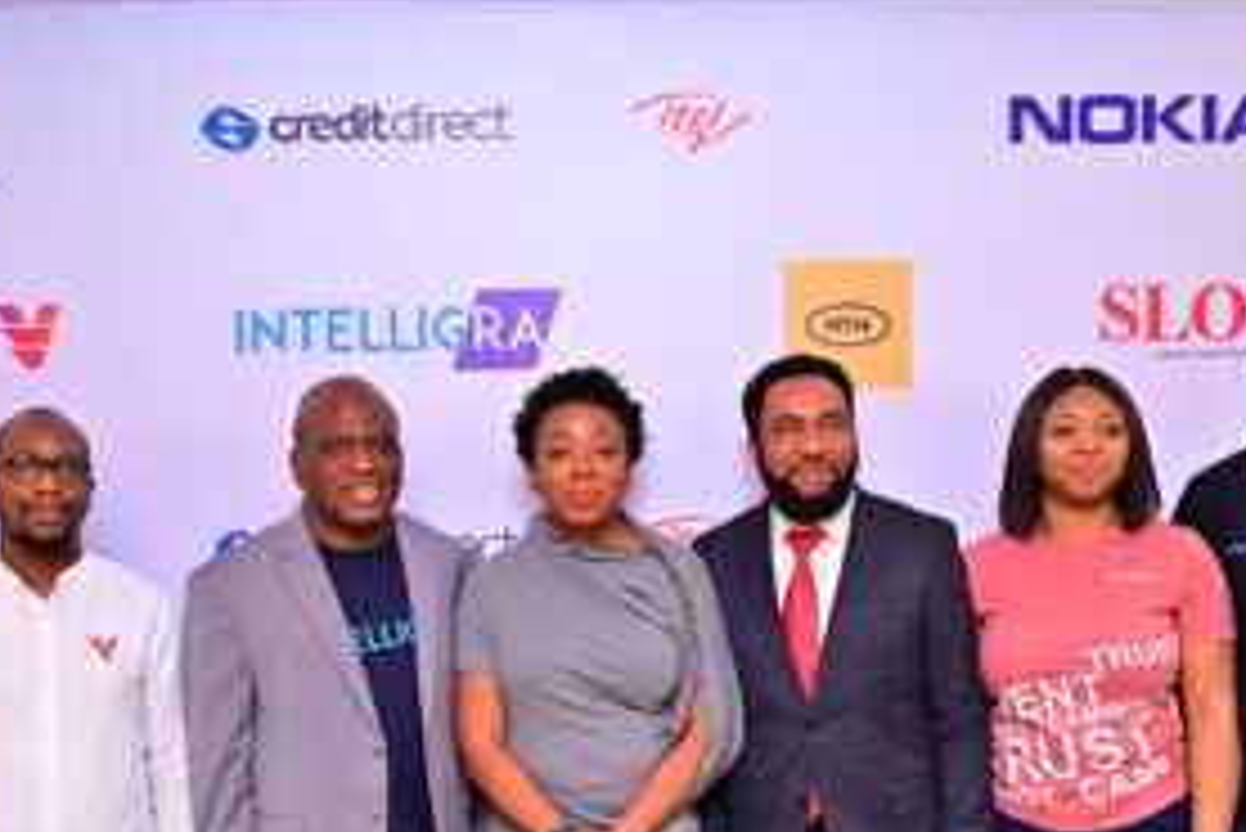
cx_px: 598
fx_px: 1524
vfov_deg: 30.1
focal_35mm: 44
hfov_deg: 44.5
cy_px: 616
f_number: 2.8
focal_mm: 29
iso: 1600
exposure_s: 1/200
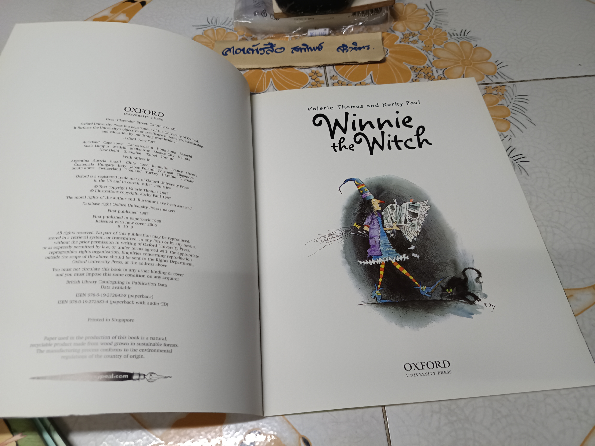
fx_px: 413
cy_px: 223
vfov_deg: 56.8
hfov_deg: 71.6
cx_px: 298
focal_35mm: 24
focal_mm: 5.31
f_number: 1.7
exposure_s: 1/50
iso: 1009
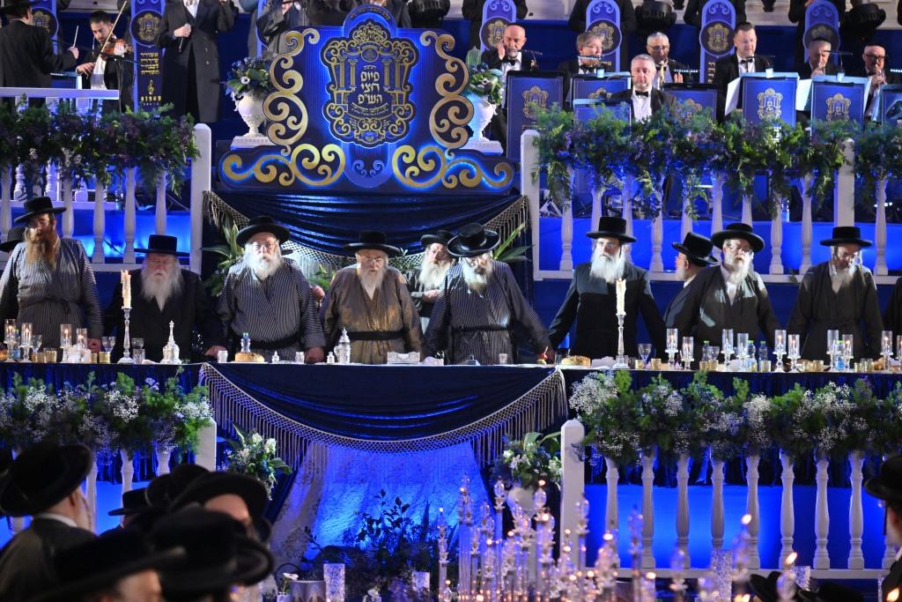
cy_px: 301
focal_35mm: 120
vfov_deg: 11.4
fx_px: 3007
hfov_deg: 17.1
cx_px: 451
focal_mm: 120
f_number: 4
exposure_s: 1/320
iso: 1250
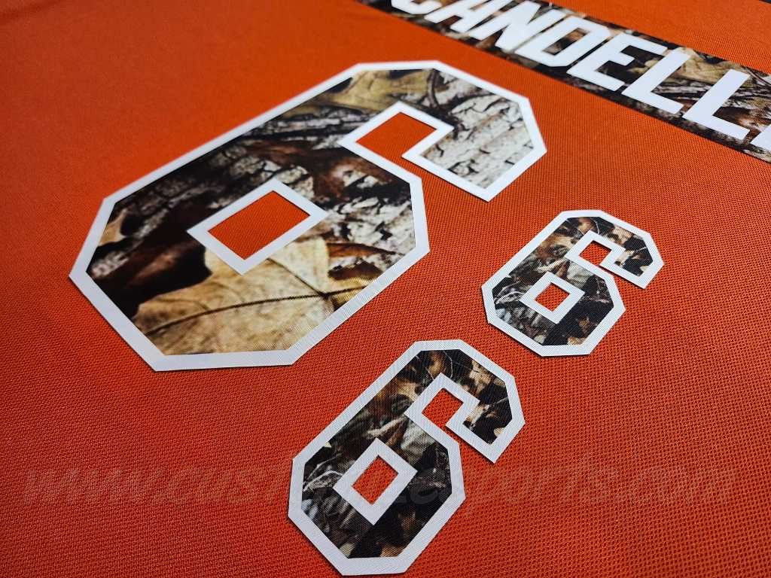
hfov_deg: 73.9
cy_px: 289
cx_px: 386
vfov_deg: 58.9
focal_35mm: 23
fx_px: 512
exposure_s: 1/120
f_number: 1.8
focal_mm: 5.54
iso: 80
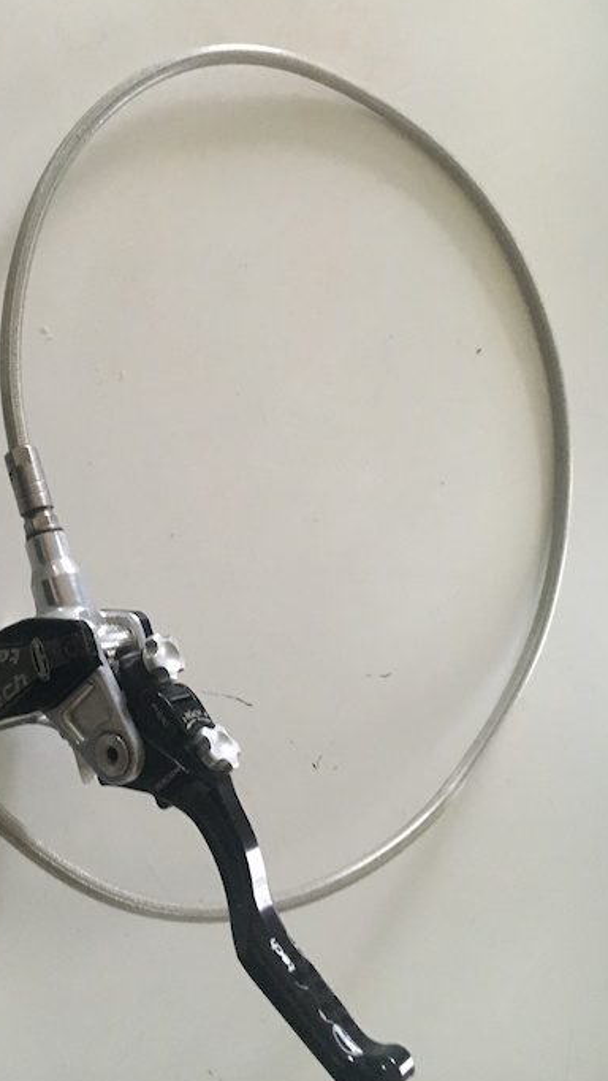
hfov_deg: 31.4
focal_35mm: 37
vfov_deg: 54.0
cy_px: 510
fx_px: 1061
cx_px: 152
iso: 400
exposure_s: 1/15
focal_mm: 4.15
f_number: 2.2
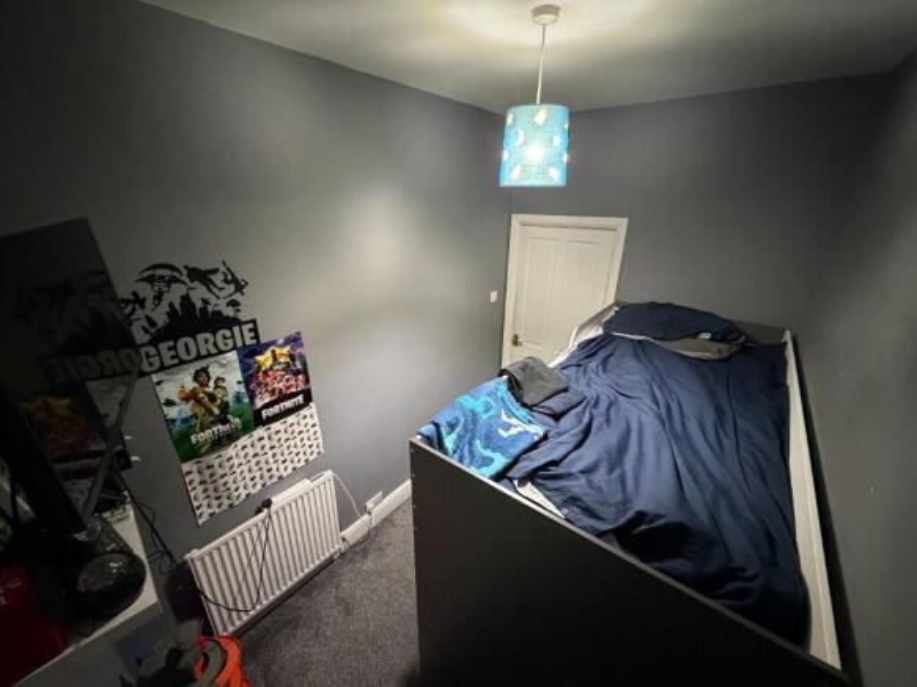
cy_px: 344
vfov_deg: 85.7
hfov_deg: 102.1
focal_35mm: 14
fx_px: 371
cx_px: 458
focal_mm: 2.22
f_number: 2.2
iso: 1250
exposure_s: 1/33
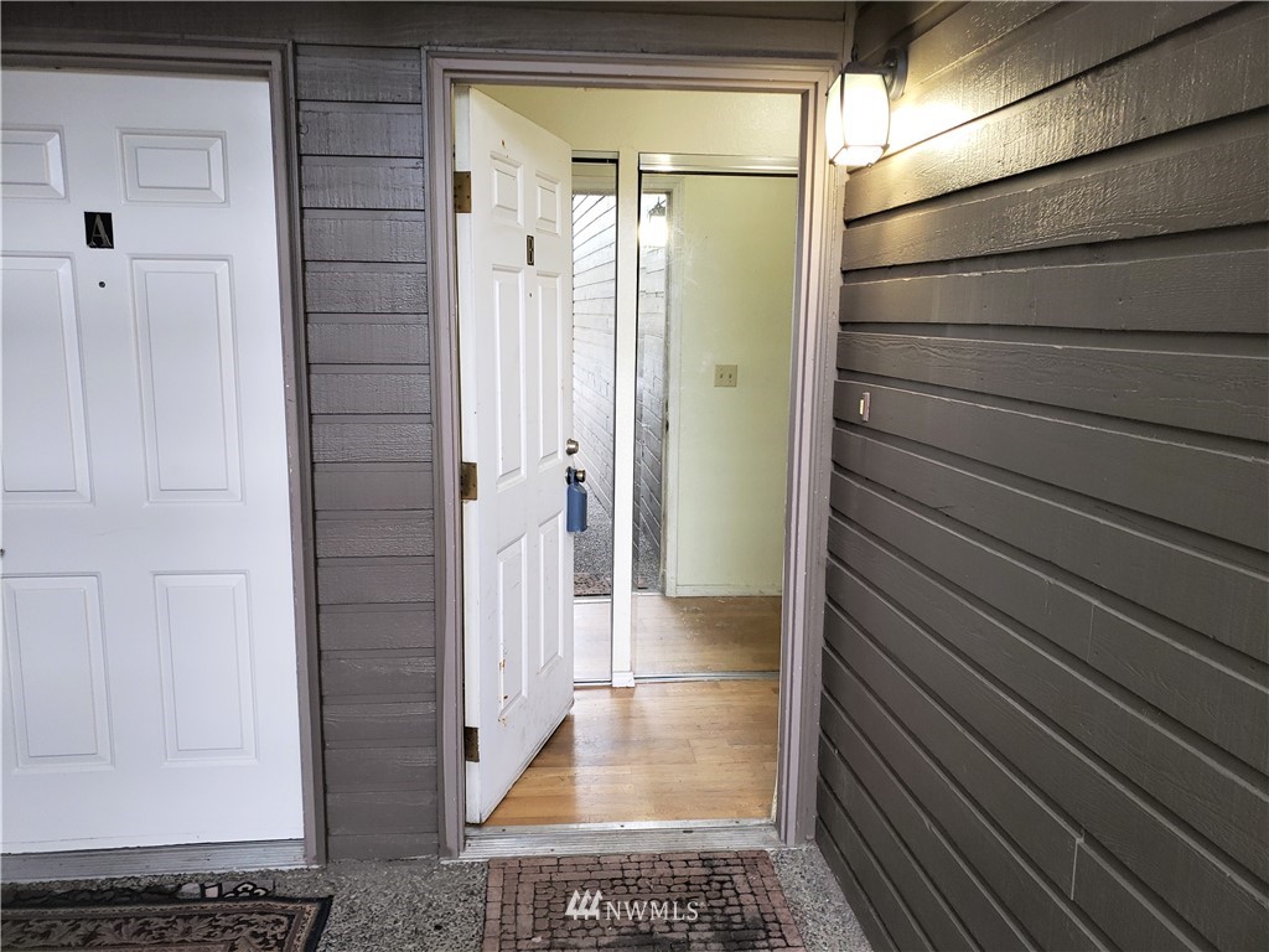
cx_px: 634
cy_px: 476
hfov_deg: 67.3
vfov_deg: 53.1
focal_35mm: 26
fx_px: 953
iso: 100
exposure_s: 1/60
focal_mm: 4.3
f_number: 1.5
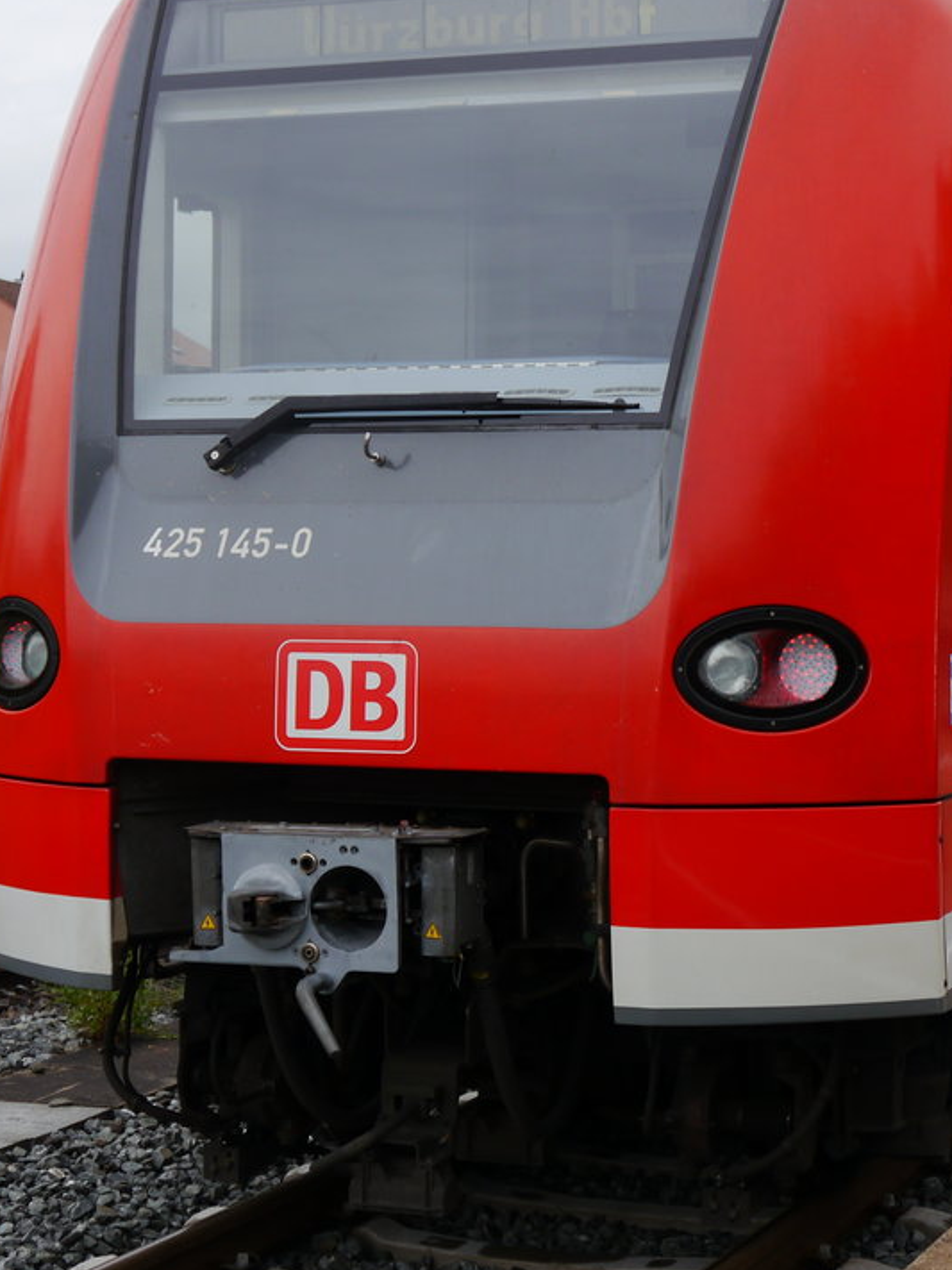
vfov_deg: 24.1
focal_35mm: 81
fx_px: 2971
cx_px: 734
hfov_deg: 18.1
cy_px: 480
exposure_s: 1/200
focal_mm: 24
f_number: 5.6
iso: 160
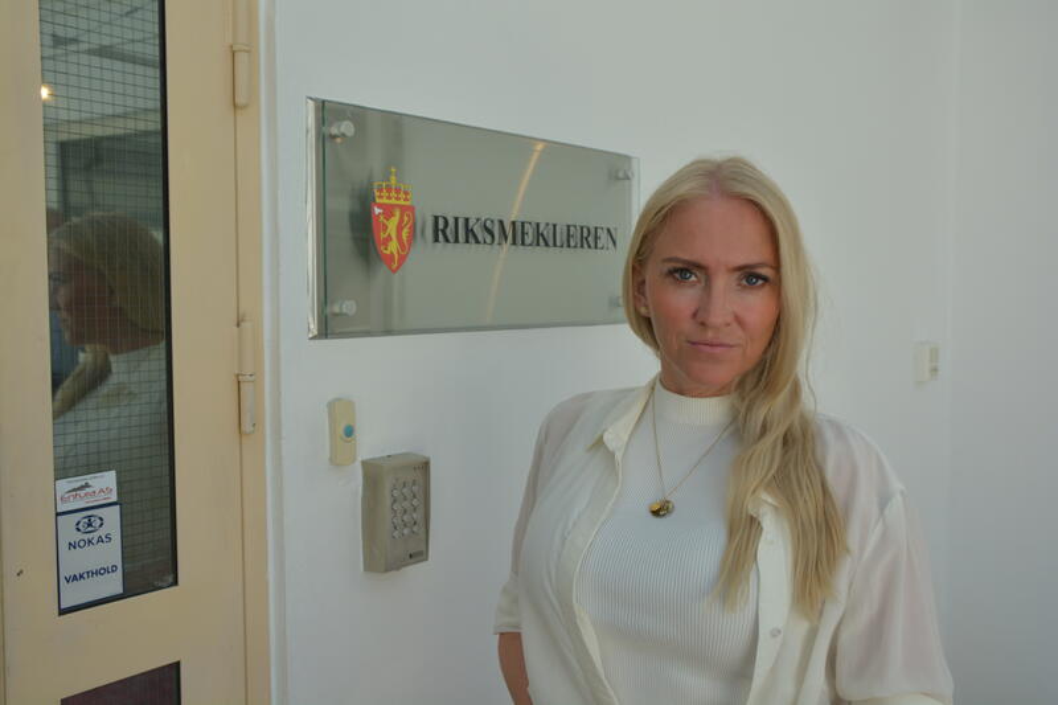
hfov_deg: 53.1
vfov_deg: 36.9
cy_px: 352
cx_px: 529
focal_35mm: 36
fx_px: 1058
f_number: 6.3
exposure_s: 1/160
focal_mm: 24
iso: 200
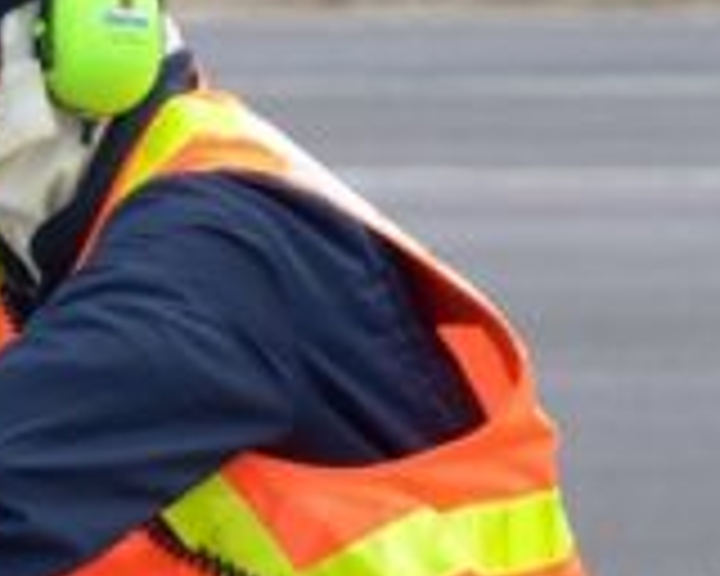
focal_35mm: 1404
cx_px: -68
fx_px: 29918
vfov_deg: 1.1
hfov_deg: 1.4
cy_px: 706
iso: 400
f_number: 8
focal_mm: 200
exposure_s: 1/250
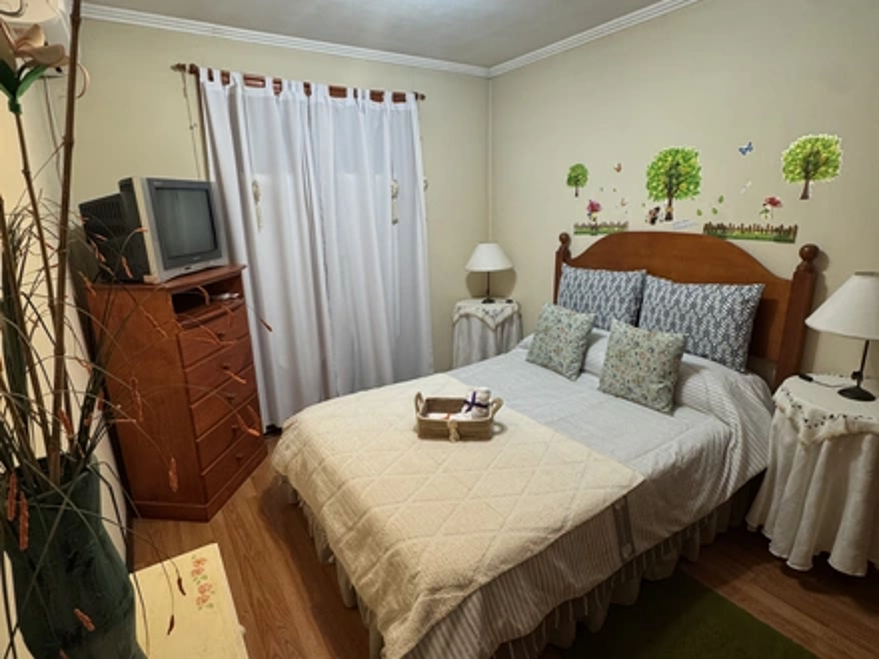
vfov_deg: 85.7
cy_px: 330
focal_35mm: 14
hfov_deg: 102.1
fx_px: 356
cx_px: 440
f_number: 2.2
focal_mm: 2.22
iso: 200
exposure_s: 1/50
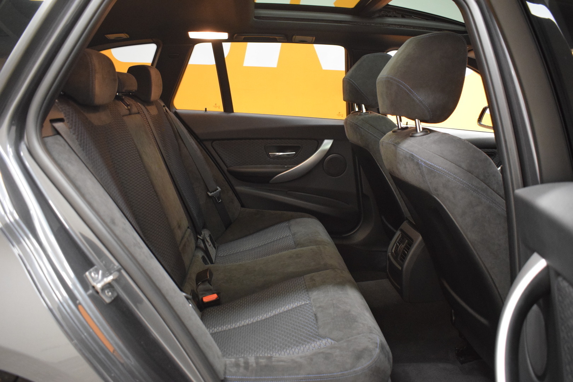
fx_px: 477
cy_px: 191
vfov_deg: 43.6
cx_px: 286
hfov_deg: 61.9
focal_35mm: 30
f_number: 3.5
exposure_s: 1/30
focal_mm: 20
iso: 3200
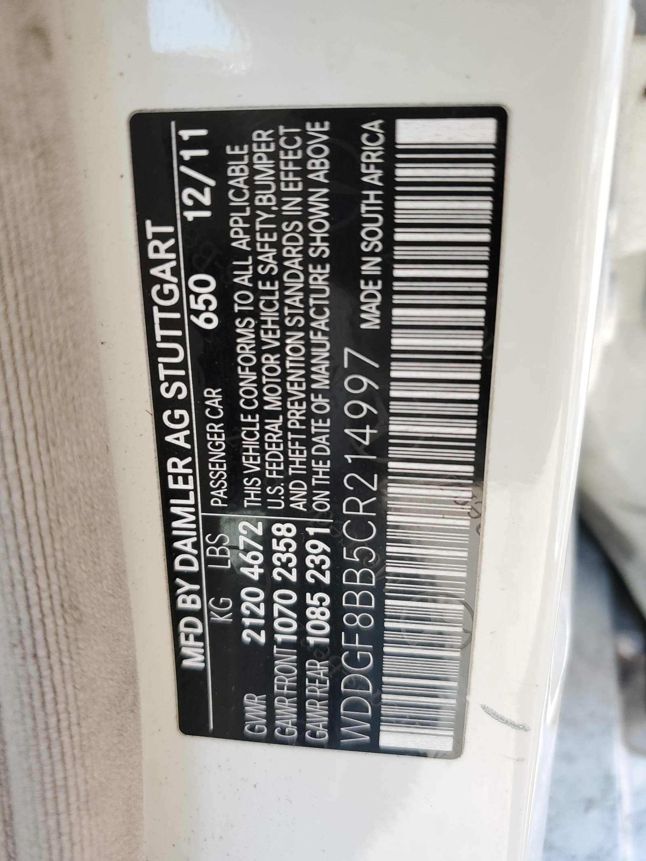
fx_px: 647
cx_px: 323
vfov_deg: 67.3
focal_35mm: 26
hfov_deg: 53.1
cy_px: 430
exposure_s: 1/385
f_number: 1.5
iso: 50
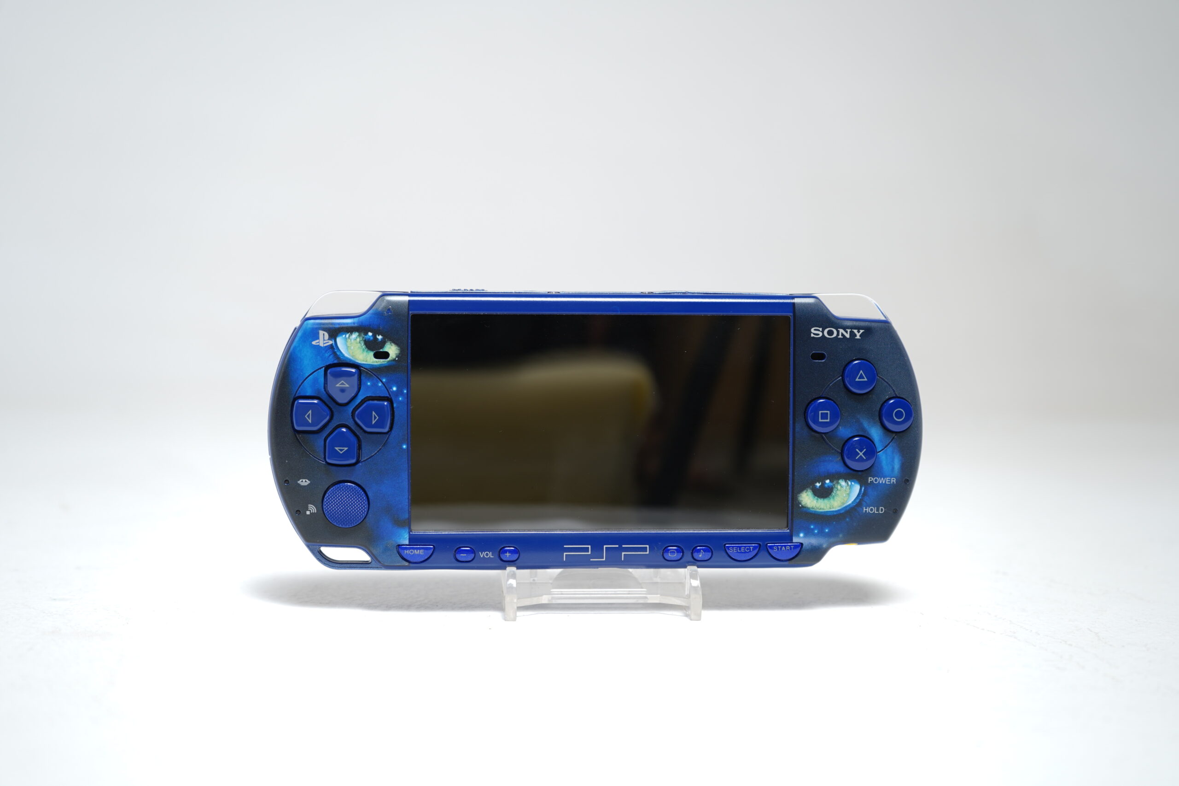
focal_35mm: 46
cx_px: 590
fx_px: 1506
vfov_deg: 29.2
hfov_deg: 42.7
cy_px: 393
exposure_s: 1/3
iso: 64
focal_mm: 46
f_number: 5.6
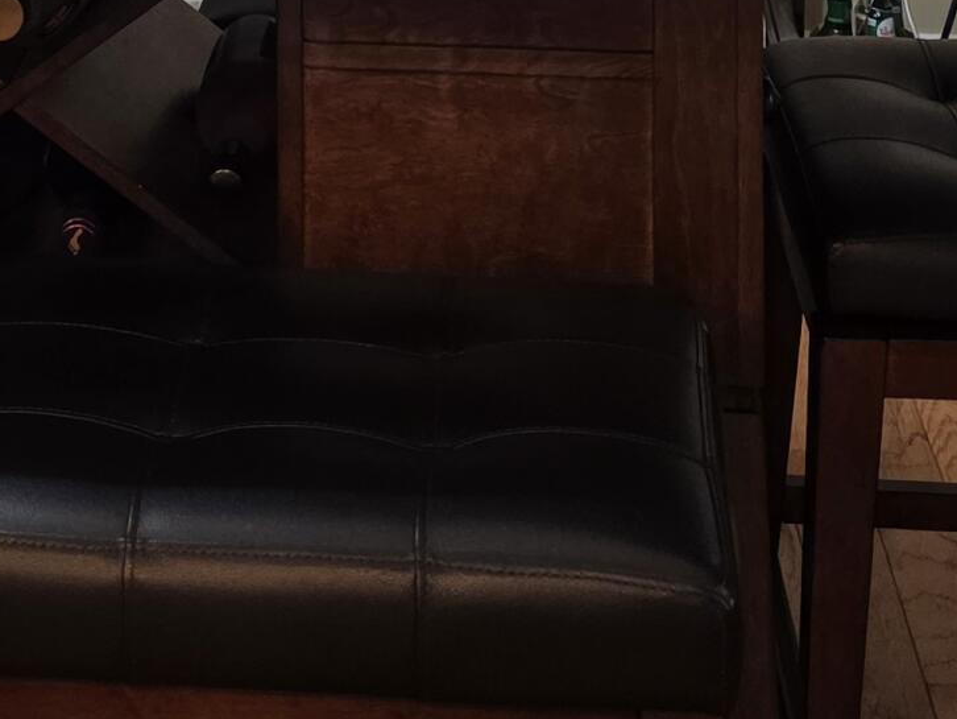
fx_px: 2627
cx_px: 185
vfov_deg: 13.6
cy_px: -644
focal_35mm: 95
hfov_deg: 20.4
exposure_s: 1/120
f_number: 1.7
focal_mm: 6.3
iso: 160
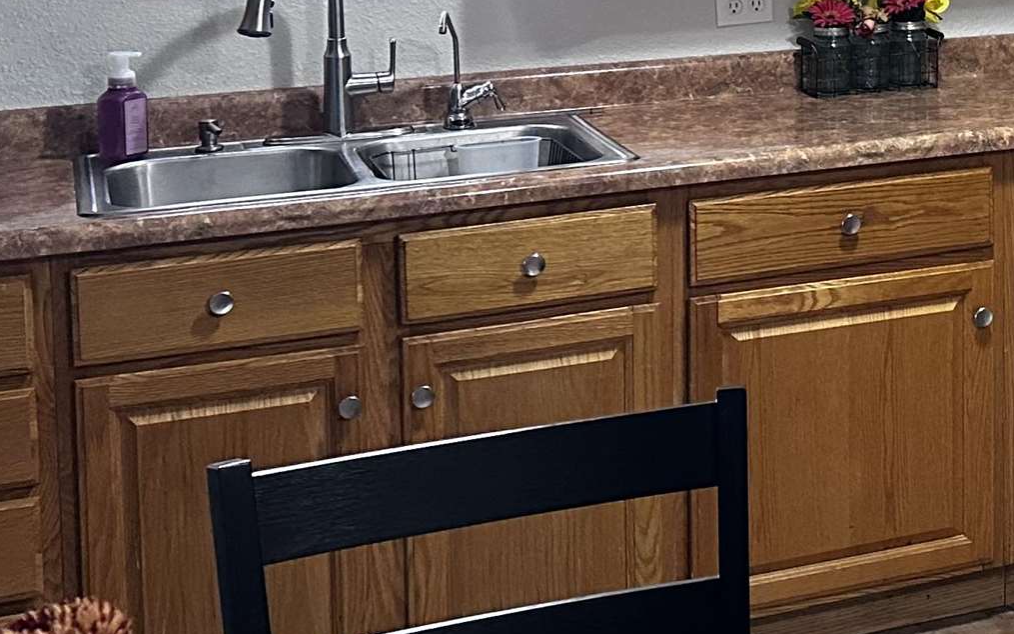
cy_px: -73
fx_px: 2128
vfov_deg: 16.4
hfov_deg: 24.4
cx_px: 1209
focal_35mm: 77
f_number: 1.78
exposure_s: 1/60
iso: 500
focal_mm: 6.86
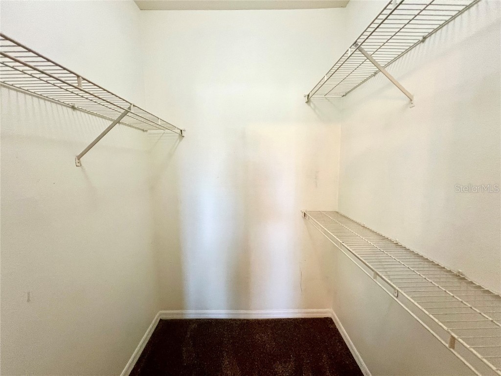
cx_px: 250
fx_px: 188
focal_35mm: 13
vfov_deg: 89.9
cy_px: 188
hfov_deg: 106.2
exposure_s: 1/60
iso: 200
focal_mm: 1.57
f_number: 1.8
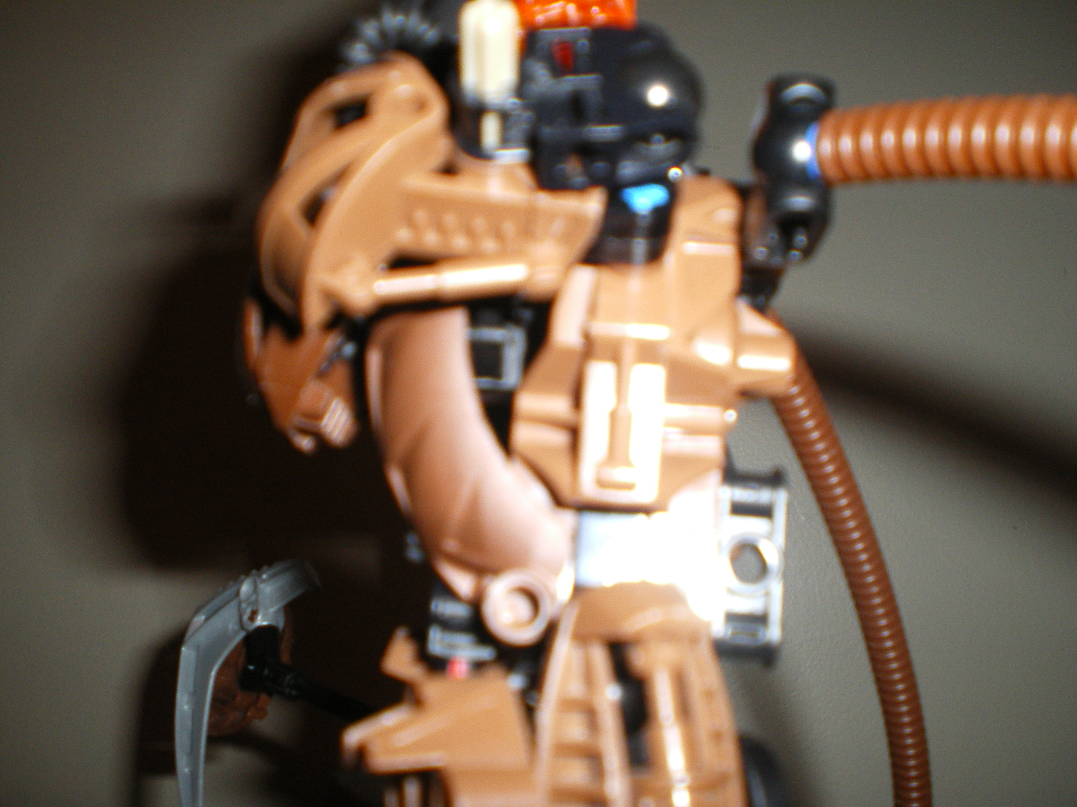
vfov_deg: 37.7
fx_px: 1182
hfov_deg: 49.0
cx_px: 538
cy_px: 404
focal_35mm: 38
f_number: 3.1
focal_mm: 6.3
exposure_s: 1/50
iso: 200
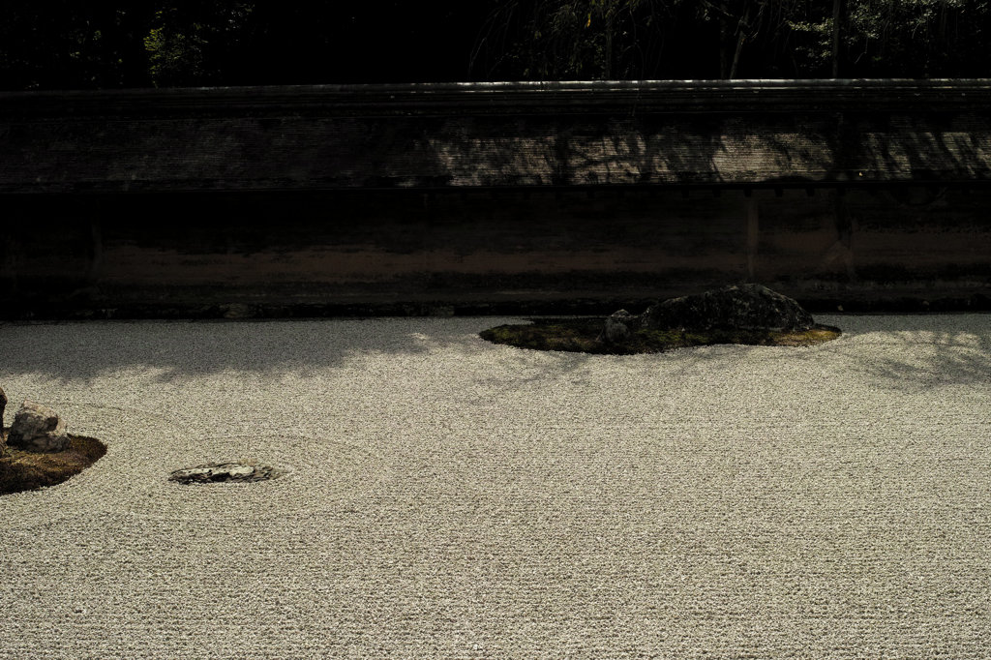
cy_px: 330
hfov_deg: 43.6
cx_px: 496
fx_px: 1238
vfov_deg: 29.8
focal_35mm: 45
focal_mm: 30
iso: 200
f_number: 9
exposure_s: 1/500
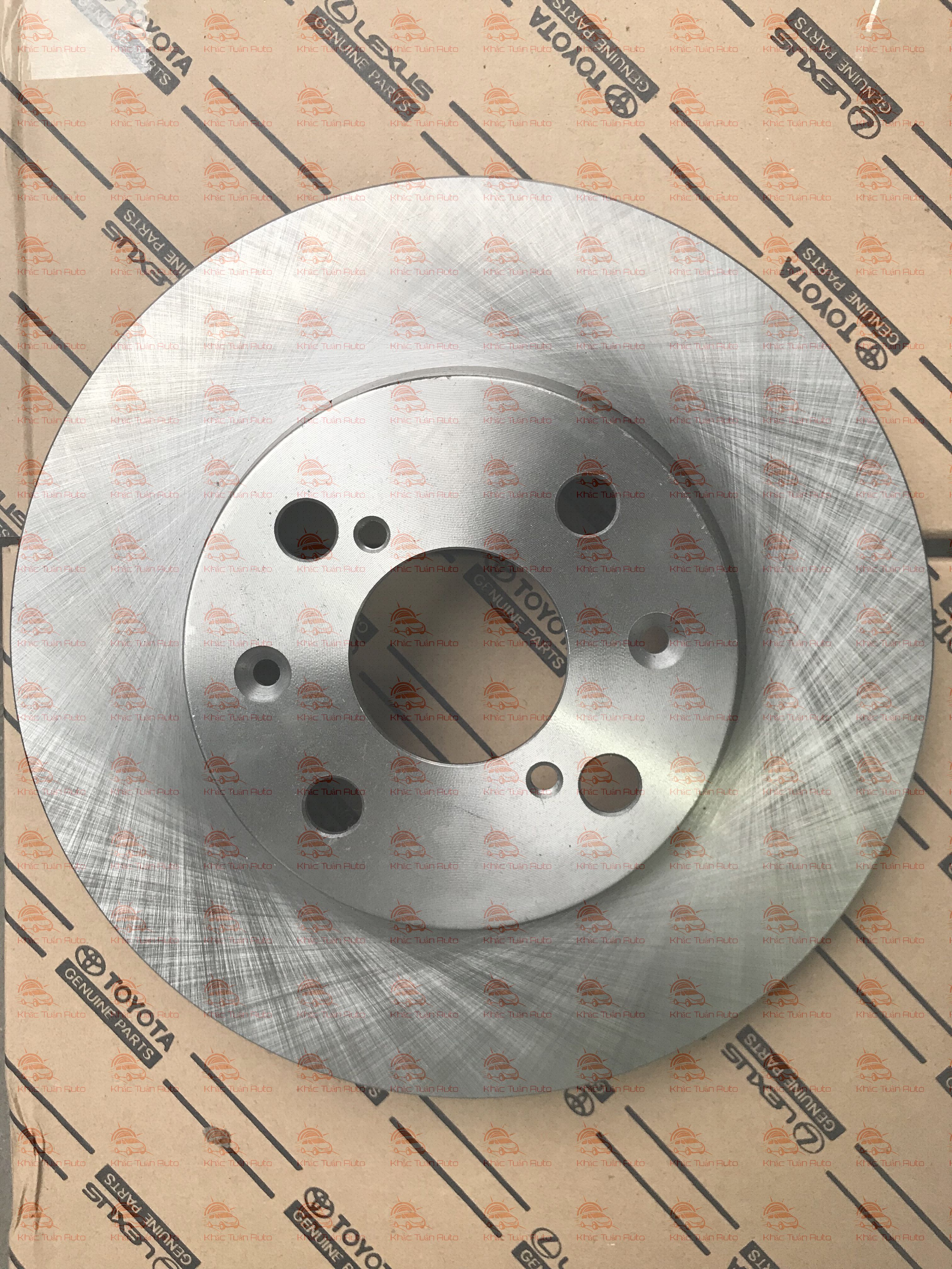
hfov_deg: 49.7
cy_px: 634
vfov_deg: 63.4
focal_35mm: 28
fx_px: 1027
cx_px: 476
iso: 25
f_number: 1.8
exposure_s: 1/33
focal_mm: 3.99
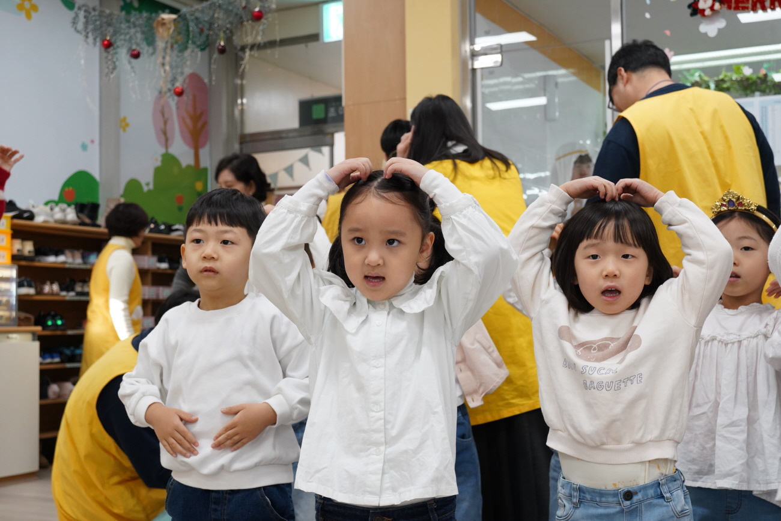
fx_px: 1063
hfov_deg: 40.3
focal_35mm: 49
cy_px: 260
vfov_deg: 27.5
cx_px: 390
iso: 2500
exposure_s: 1/80
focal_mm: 49
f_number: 7.1
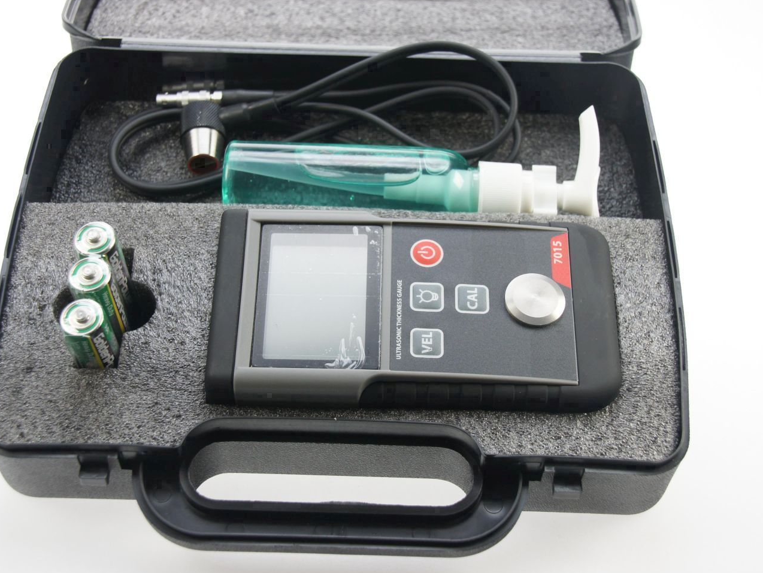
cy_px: 271
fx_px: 1213
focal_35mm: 55
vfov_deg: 26.6
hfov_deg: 34.9
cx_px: 364
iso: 400
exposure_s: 1/30
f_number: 6.3
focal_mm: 30
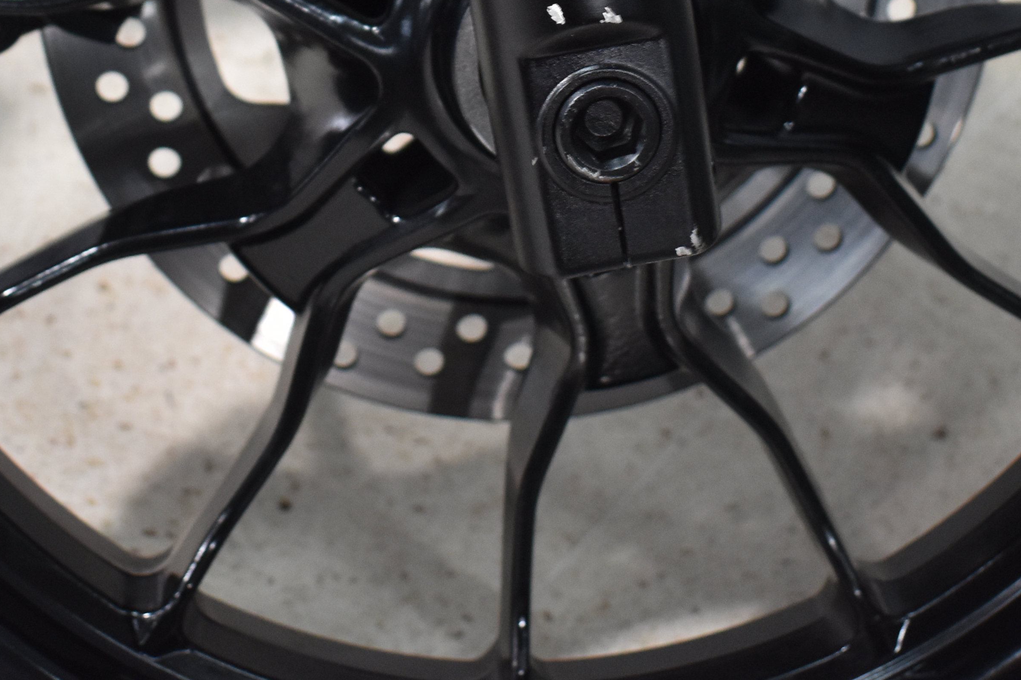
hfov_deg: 24.5
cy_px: 3
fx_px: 2353
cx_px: 540
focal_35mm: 83
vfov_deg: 16.1
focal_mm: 22
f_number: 3.8
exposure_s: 1/50
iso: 800
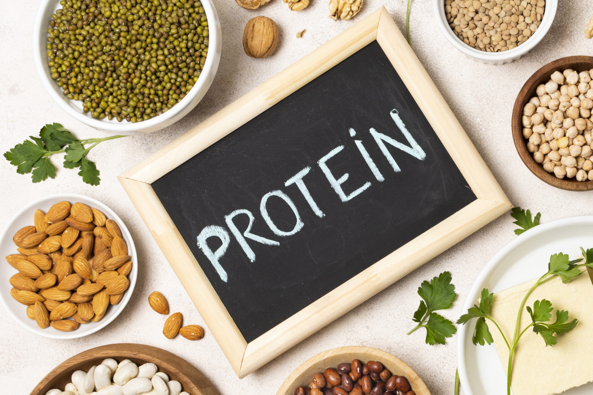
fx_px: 1181
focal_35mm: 72
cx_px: 402
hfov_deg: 28.0
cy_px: 253
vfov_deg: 19.0
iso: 200
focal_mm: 35
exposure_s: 1/160
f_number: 8
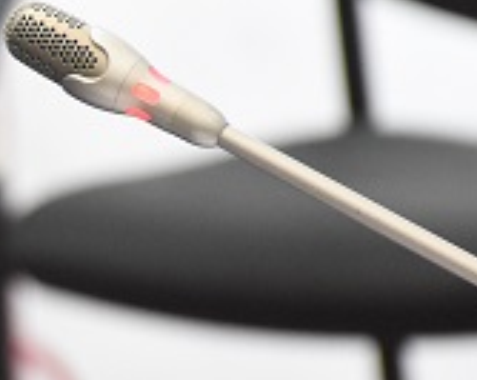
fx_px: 11655
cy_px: 134
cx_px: -377
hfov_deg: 2.3
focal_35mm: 827
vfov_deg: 1.9
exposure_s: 1/60
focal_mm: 140
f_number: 6.3
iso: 3200
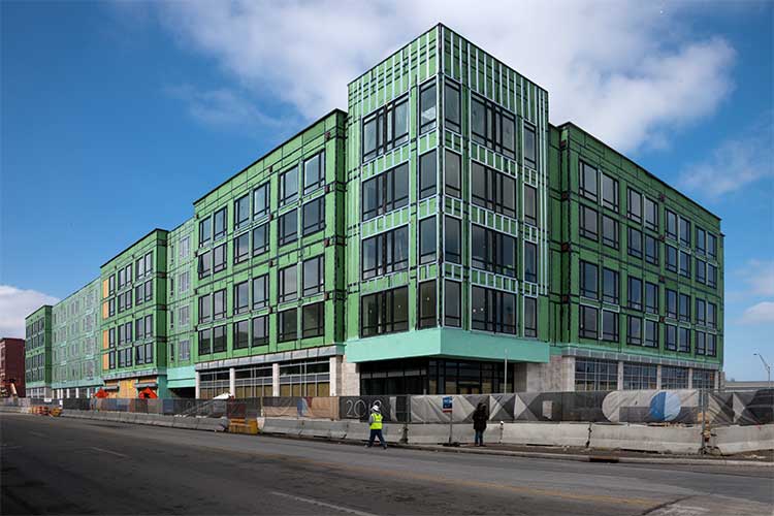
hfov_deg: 73.7
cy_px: 258
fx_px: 516
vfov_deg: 53.1
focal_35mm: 24
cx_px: 387
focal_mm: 24
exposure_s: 1/250
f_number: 16
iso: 200
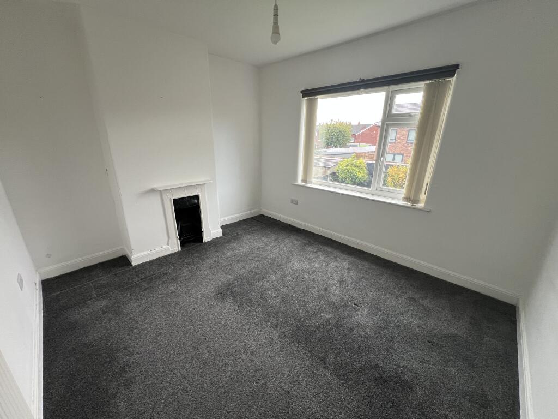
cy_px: 210
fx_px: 210
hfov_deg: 106.2
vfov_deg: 89.9
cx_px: 279
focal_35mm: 13
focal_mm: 1.57
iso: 125
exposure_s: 1/99
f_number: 1.8
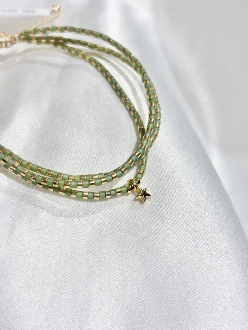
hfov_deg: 28.0
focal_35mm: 52
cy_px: 165
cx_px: 124
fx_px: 497
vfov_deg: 36.8
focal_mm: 5.96
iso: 32
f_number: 1.6
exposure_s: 1/325
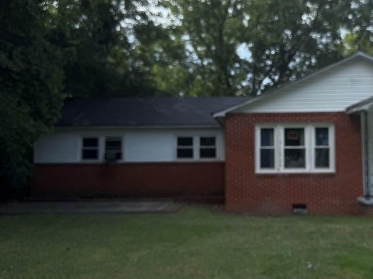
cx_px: 254
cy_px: 142
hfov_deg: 51.5
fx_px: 377
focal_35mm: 35
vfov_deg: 40.7
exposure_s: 1/6711
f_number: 1.78
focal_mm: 6.76
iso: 80
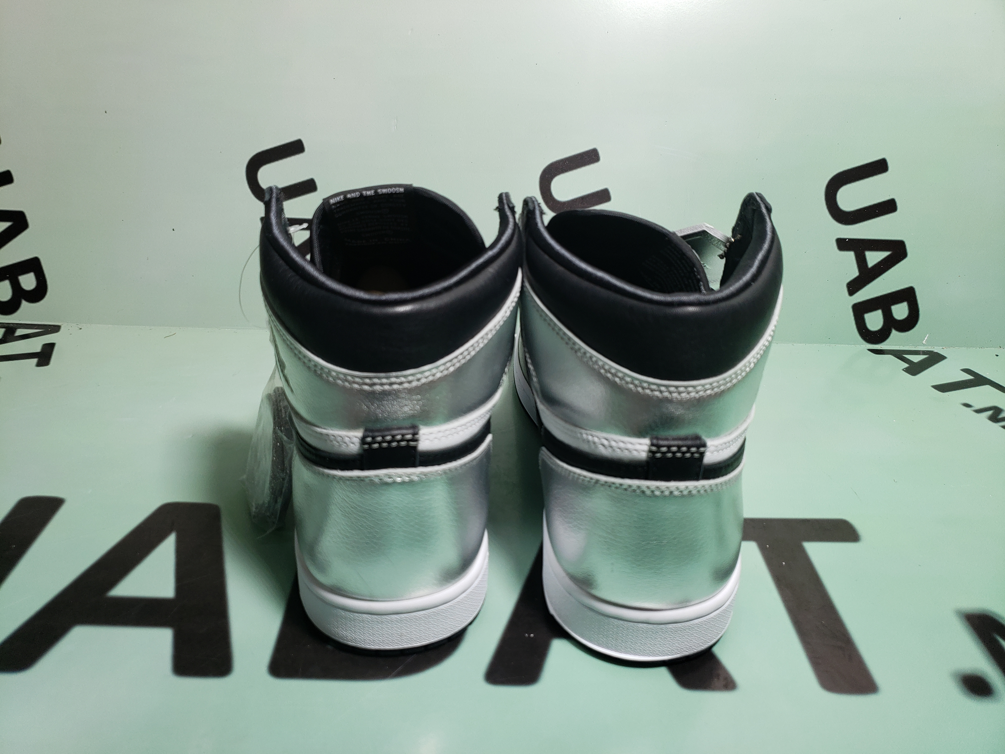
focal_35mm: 26
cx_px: 502
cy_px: 377
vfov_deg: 53.1
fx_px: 755
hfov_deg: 67.3
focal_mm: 4.3
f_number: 1.5
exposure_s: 1/217
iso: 50
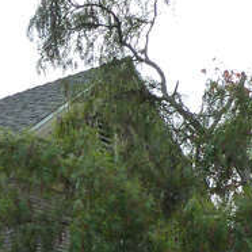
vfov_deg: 14.9
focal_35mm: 110
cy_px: 356
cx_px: -154
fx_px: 906
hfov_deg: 14.5
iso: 125
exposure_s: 1/200
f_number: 4
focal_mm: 4.7
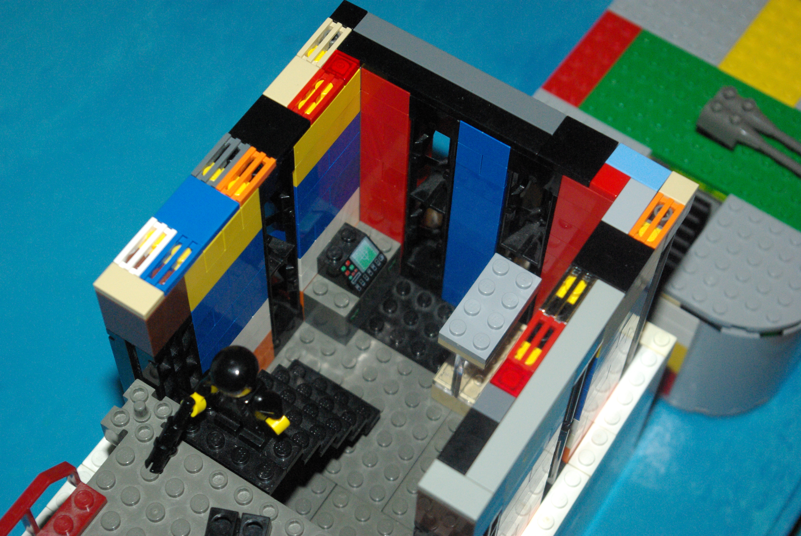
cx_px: 400
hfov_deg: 31.2
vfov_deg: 21.1
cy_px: 268
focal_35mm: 64
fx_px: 1437
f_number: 8
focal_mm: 43
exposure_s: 1/60
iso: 1600
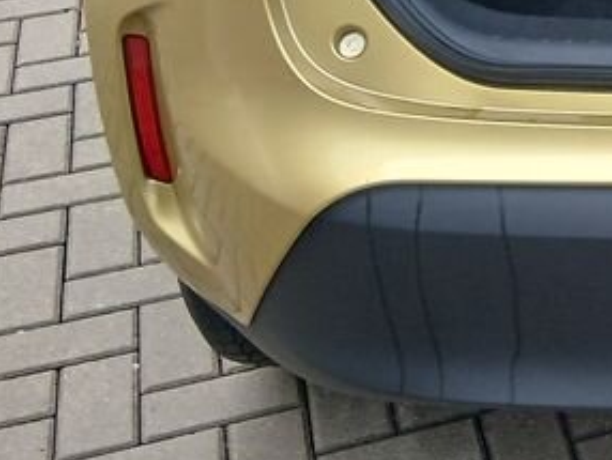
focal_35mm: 93
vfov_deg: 14.9
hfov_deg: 18.7
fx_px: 1646
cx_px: 914
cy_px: -214
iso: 160
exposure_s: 1/50
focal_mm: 3.98
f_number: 1.8
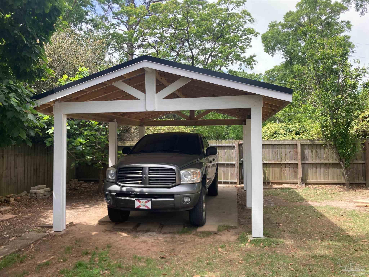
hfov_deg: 63.4
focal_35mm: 28
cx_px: 184
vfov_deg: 49.7
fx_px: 298
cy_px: 138
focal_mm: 3.99
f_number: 1.8
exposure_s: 1/471
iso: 20
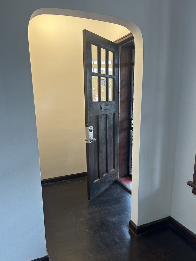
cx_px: 99
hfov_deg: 53.1
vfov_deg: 67.2
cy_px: 141
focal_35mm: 26
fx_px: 196
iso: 200
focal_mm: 6.86
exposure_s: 1/120
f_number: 1.78
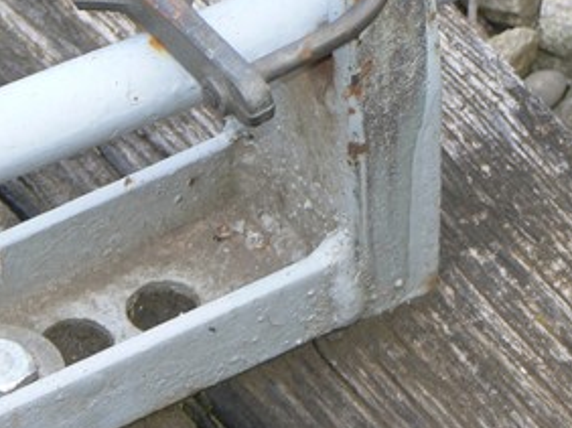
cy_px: 49
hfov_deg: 4.9
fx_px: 6670
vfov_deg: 3.7
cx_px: 239
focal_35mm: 404
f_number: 3.3
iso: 80
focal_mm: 29.7
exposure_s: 1/100
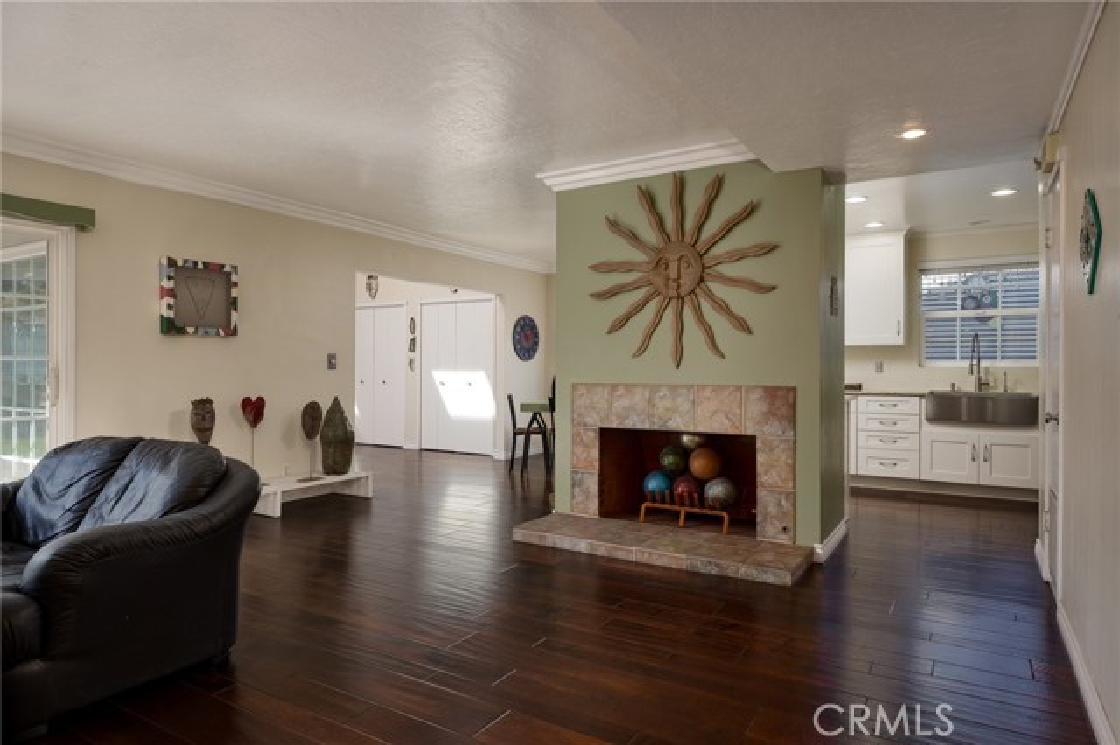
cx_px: 560
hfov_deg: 78.6
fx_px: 684
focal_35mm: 22
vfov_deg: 57.2
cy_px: 372
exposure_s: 1/60
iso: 400
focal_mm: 22
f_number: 16
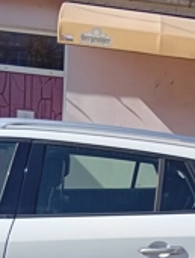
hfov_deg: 22.9
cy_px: 263
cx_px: 168
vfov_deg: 28.6
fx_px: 471
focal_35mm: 63
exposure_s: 1/1508
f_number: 1.8
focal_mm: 3.84
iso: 50
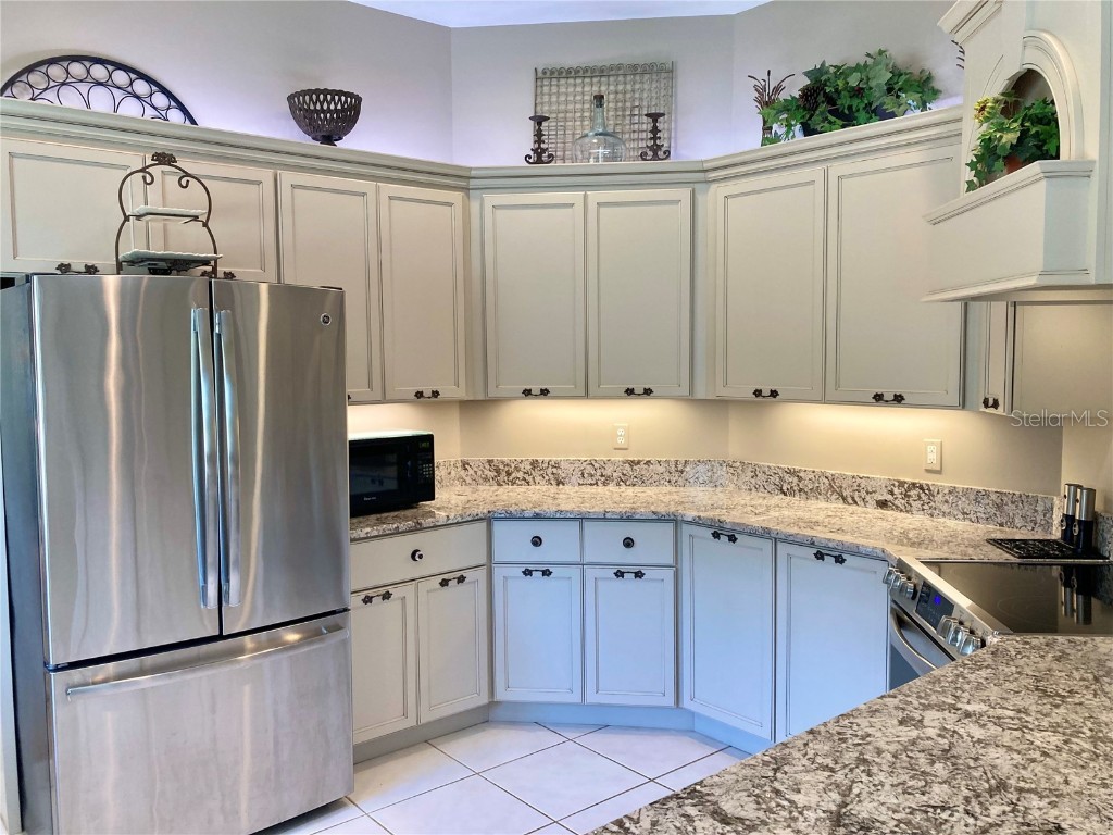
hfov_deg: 63.4
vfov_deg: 49.7
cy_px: 418
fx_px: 900
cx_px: 556
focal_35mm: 28
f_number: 1.8
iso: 64
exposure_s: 1/60
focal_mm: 3.99
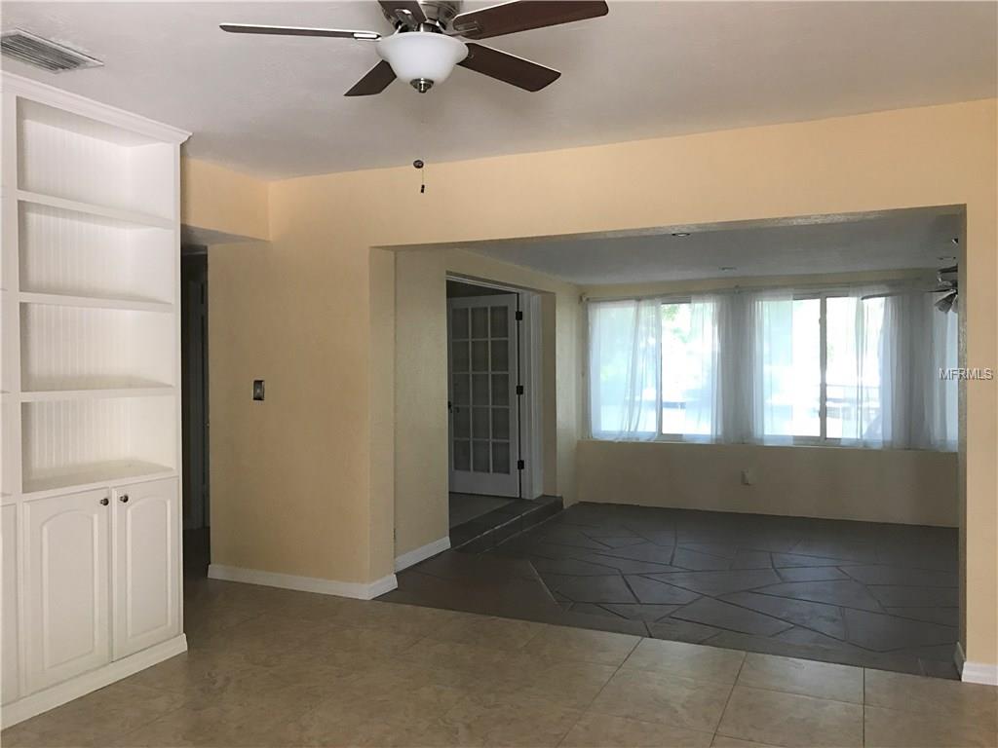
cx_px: 499
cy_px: 374
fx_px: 807
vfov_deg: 49.7
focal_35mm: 28
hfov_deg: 63.4
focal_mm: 3.99
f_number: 1.8
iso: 40
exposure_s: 1/30
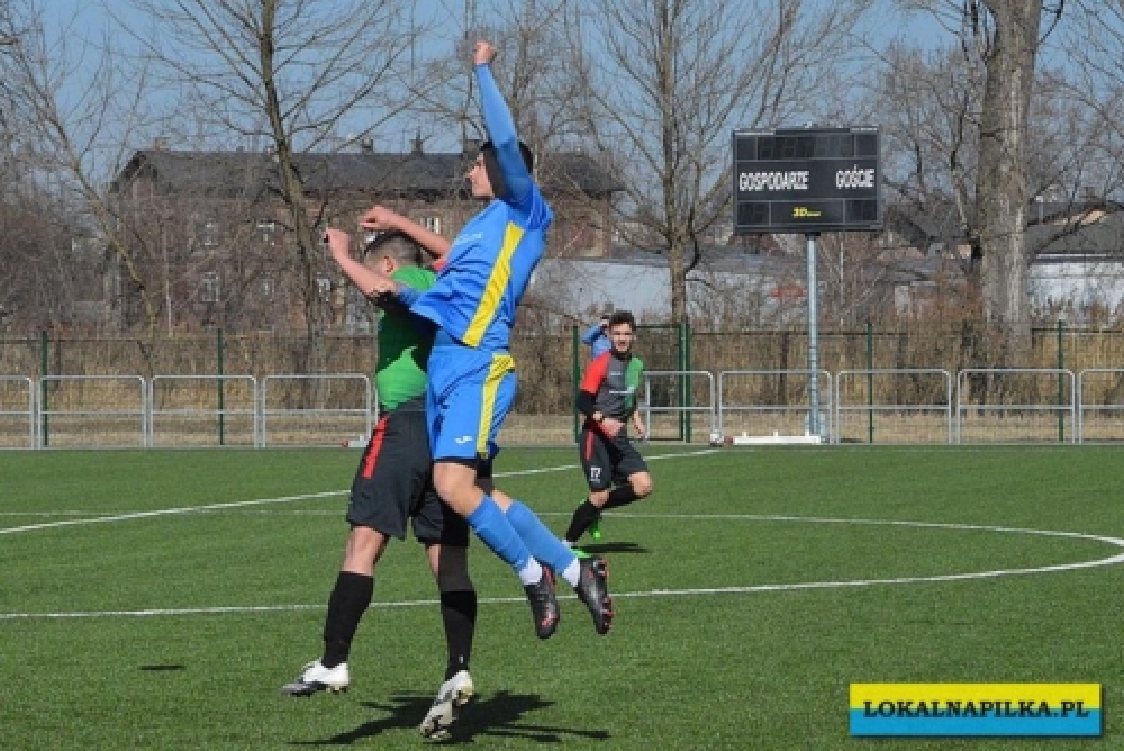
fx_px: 4592
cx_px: 562
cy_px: 376
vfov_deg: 9.3
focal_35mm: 147
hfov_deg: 14.0
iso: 3200
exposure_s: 1/2500
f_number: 18
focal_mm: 98
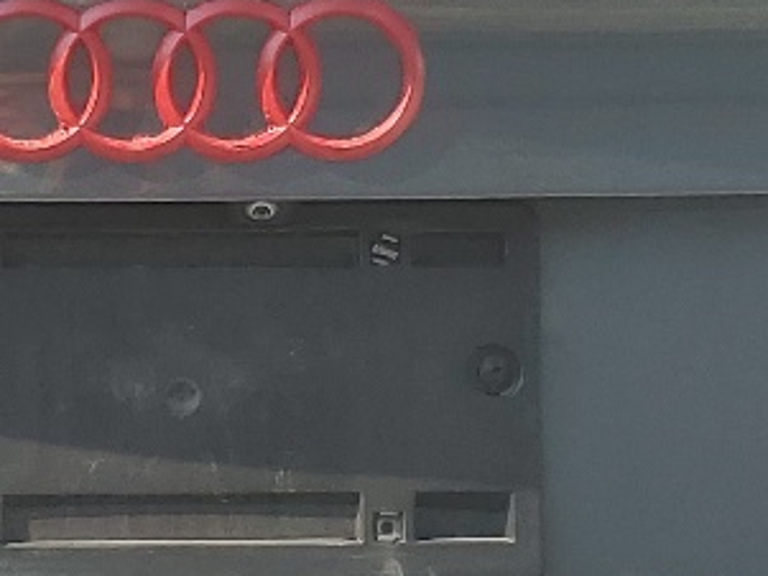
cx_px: 122
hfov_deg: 14.2
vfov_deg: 10.8
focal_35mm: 138
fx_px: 3063
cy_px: 336
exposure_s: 1/2000
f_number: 1.5
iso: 50
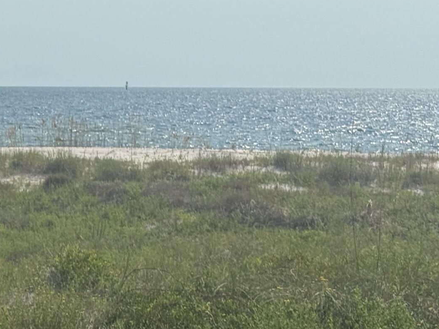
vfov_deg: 10.8
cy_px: 117
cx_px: -180
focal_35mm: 137
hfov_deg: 13.7
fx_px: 1737
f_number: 1.78
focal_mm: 6.76
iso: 50
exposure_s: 1/11364
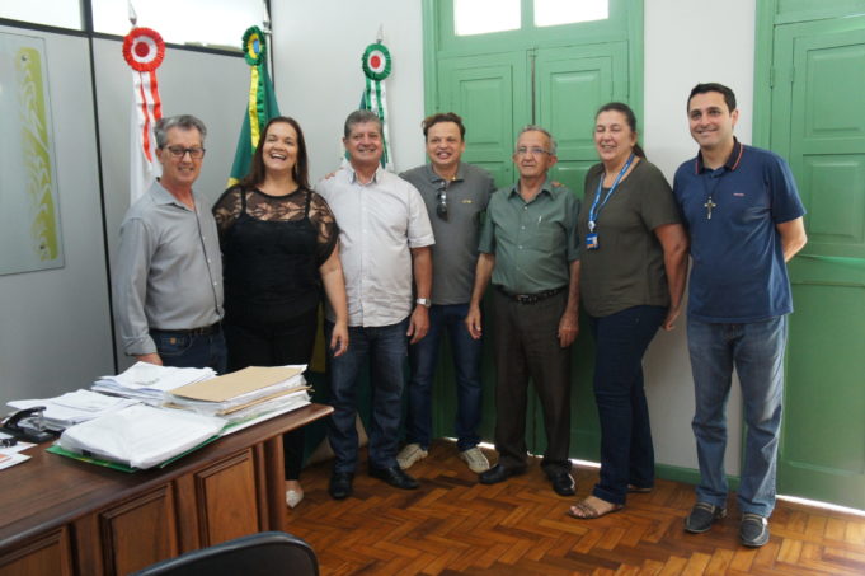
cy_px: 288
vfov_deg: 41.7
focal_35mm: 32
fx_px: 756
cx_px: 432
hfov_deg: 59.5
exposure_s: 1/160
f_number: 4
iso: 1250
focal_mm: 21
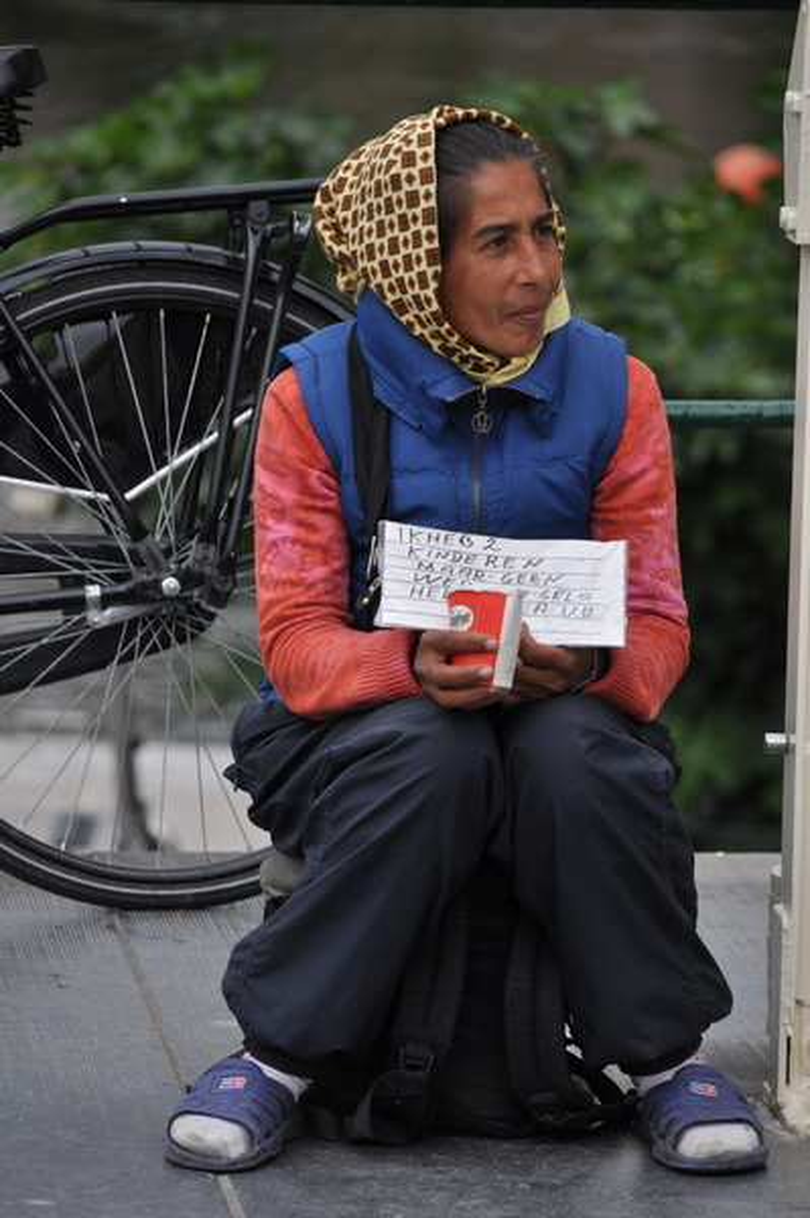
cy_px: 609
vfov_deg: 6.9
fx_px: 10142
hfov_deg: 4.6
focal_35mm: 300
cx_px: 405
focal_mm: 200
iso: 400
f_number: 6.3
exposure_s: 1/1000
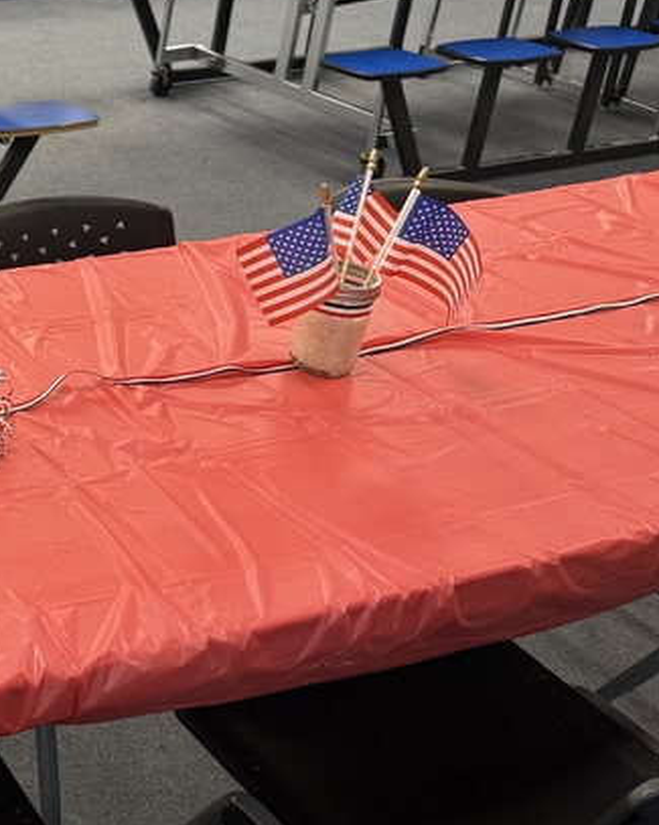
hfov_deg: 21.8
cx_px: -308
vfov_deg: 31.8
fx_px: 1440
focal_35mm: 59
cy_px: 294
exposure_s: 1/60
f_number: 1.78
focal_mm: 6.76
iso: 125
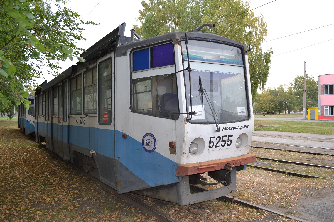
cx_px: 167
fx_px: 250
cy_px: 111
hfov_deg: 67.4
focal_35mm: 27
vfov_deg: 47.9
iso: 220
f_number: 4
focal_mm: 18
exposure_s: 1/125
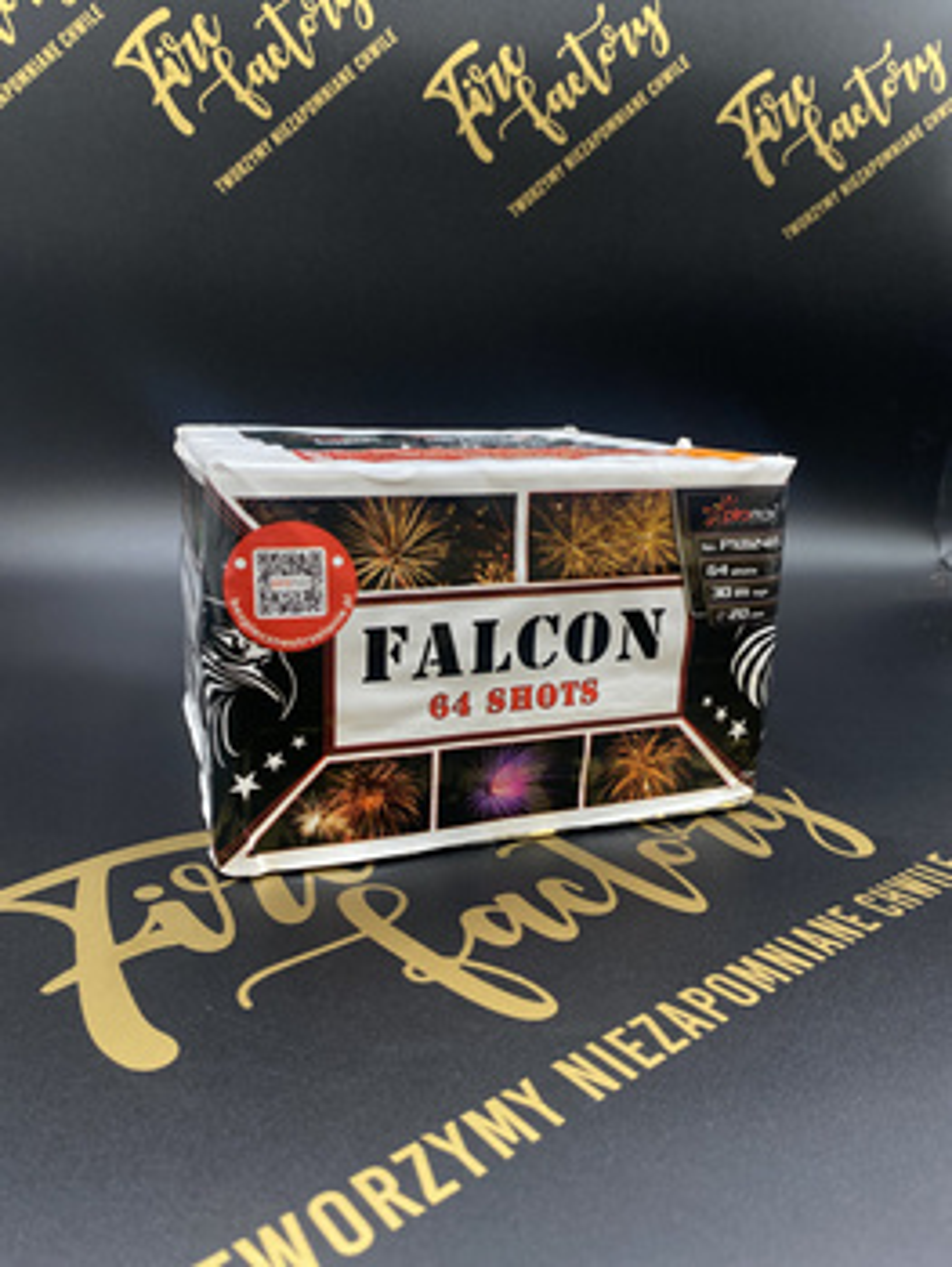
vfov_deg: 67.3
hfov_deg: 53.1
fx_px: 952
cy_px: 634
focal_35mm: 26
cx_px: 476
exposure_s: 1/92
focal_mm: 4.25
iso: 80
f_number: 1.8
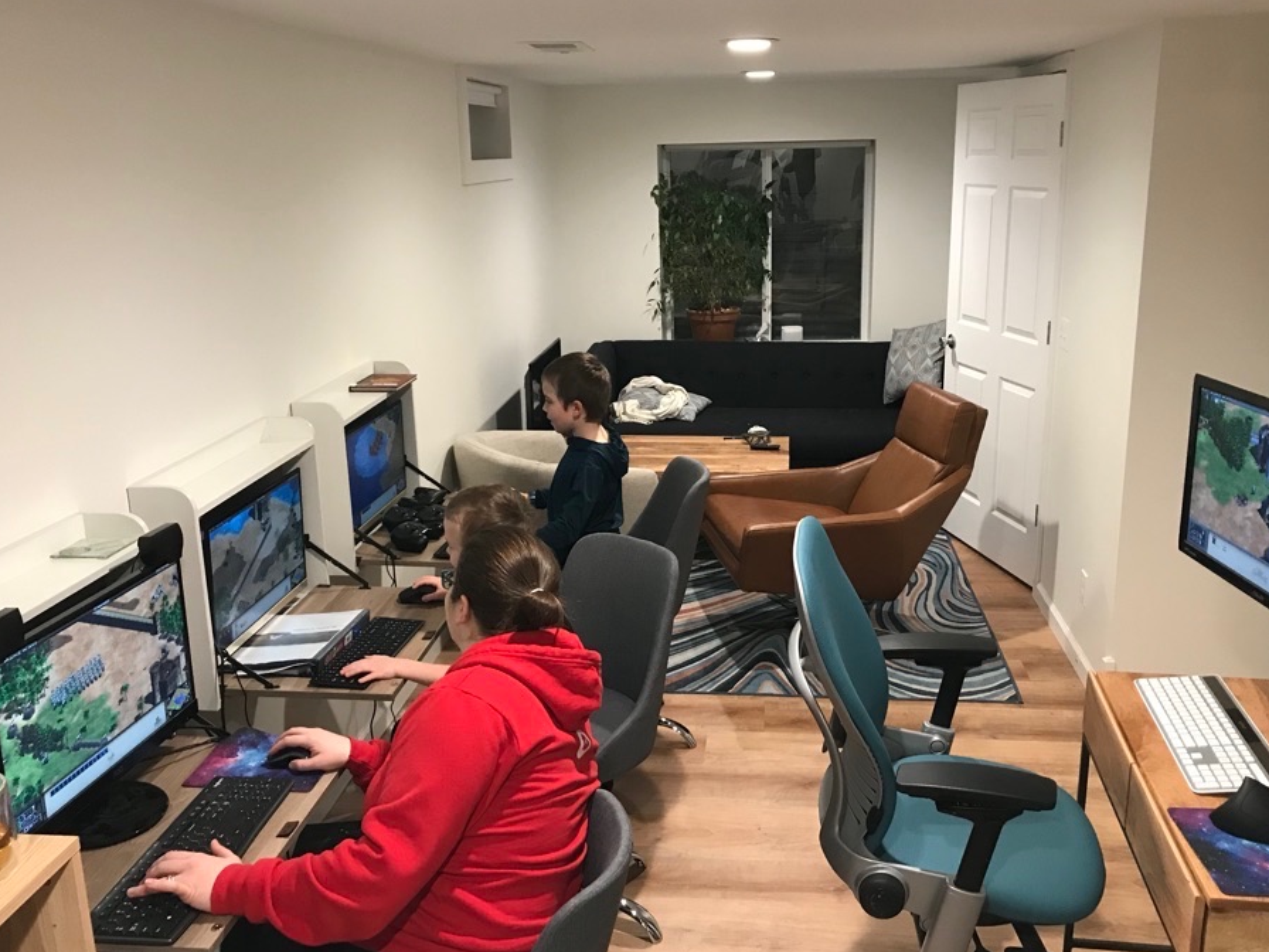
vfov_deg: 44.2
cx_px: 690
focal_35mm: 32
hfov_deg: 56.7
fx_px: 1173
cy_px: 484
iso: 64
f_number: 1.8
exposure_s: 1/15
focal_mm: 3.99
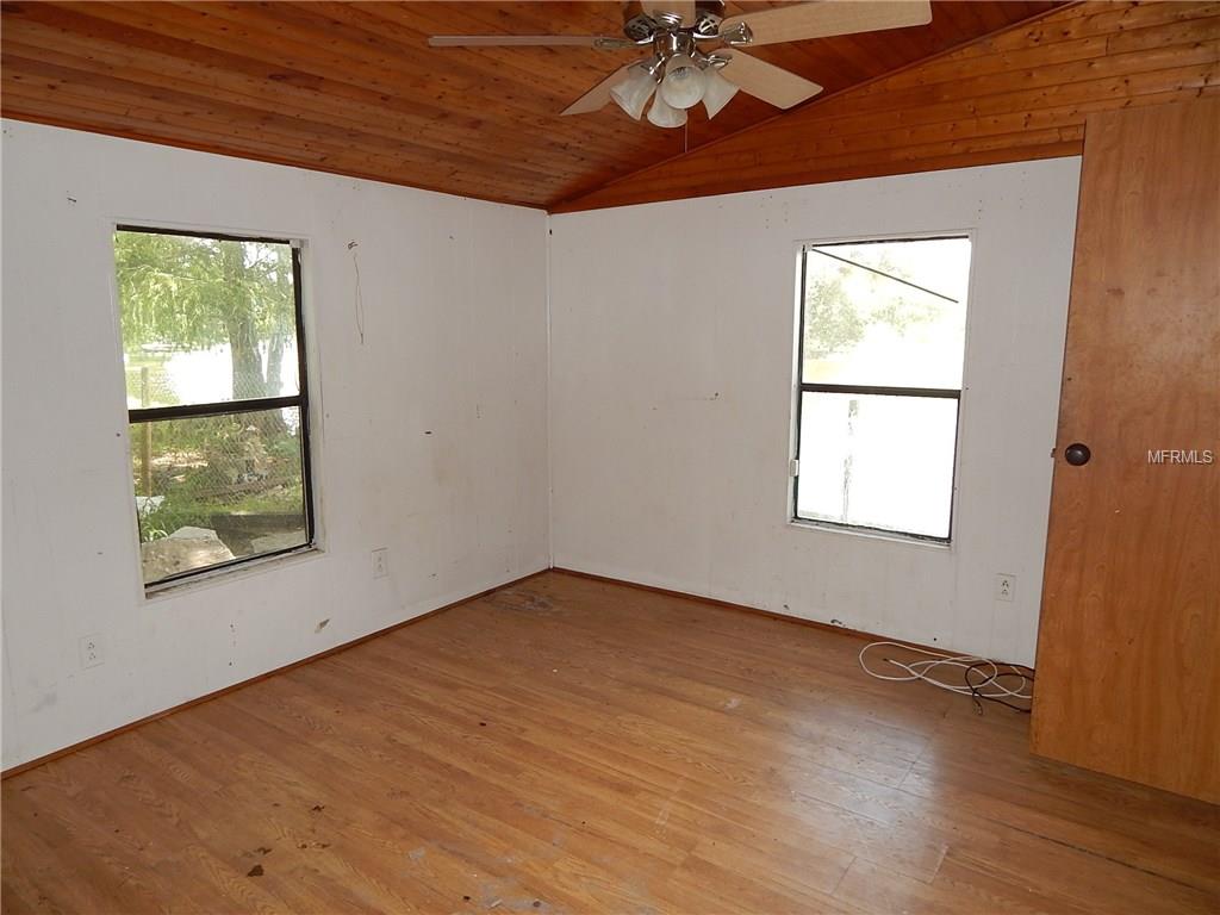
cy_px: 458
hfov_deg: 73.9
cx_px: 610
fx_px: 811
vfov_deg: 58.9
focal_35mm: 23
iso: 125
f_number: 3
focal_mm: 4
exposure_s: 1/80
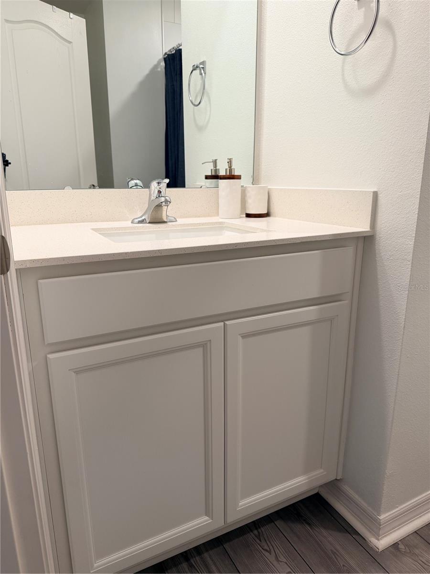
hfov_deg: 56.8
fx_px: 398
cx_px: 215
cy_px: 287
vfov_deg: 71.6
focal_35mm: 24
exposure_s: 1/120
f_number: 1.78
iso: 160
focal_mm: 6.76
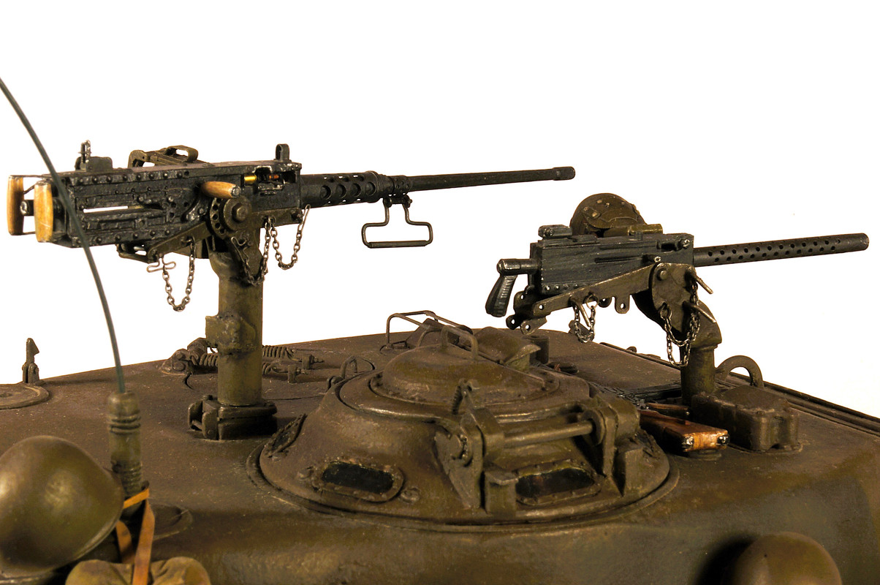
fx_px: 1636
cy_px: 292
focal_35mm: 67
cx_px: 440
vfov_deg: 20.3
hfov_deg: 30.1
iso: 200
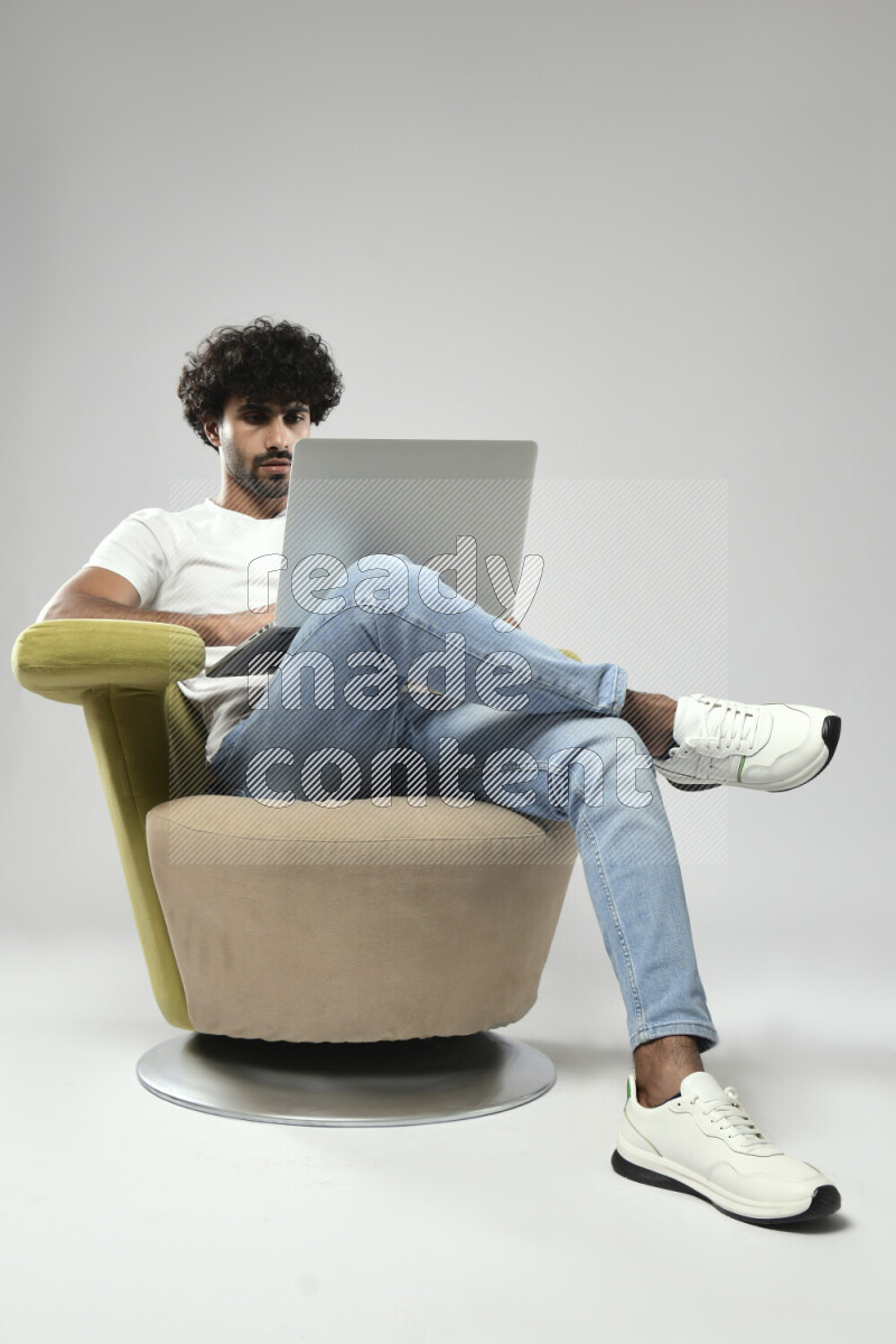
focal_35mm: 38
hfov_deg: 35.1
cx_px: 448
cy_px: 672
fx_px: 1419
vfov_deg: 50.7
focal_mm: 38
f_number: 5.6
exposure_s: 1/125
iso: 400
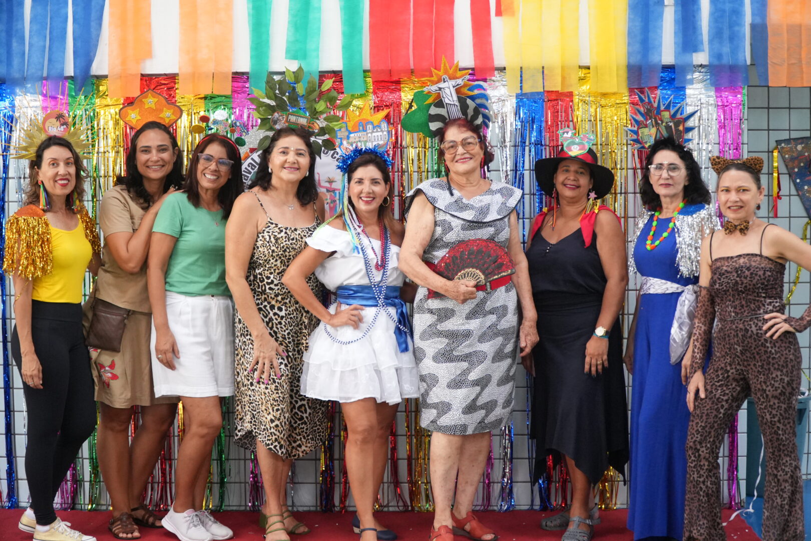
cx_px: 406
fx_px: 1115
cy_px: 270
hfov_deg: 40.0
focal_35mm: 50
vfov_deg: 27.3
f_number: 4
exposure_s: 1/320
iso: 2500
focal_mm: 33
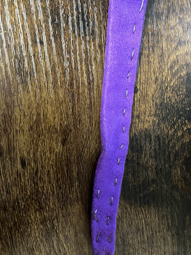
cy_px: 122
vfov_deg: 58.3
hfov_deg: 45.2
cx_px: 113
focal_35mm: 31
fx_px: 228
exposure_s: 1/30
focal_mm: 5.1
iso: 500
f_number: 1.6
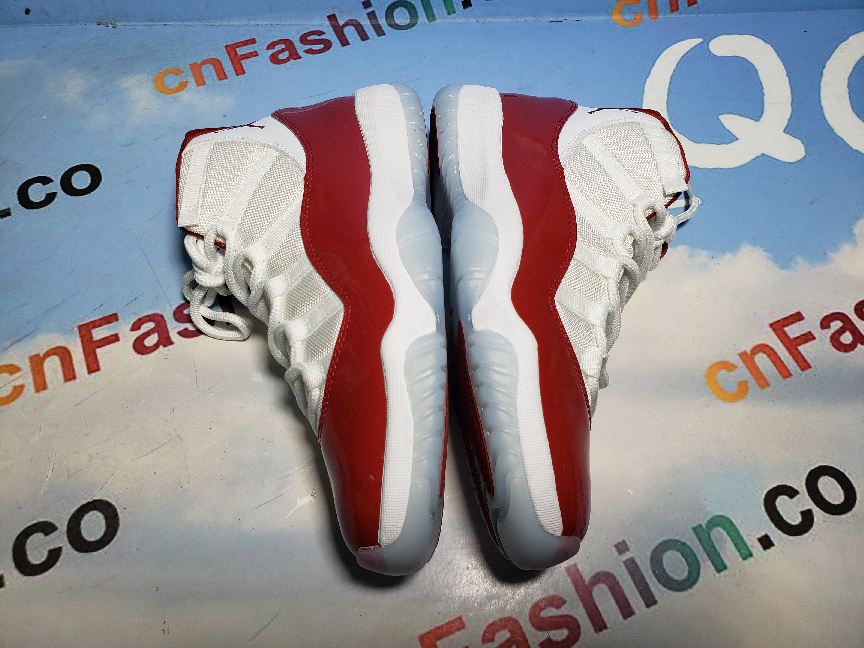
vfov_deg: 53.1
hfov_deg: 67.3
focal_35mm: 26
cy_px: 324
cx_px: 432
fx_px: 649
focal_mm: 4.3
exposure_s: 1/249
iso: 50
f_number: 2.4
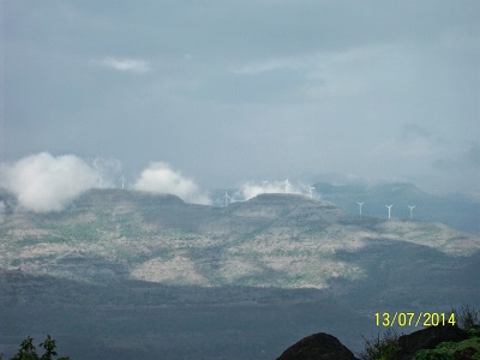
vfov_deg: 13.7
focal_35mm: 108
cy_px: 180
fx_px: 1498
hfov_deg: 18.2
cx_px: 240
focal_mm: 18
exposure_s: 1/500
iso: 80
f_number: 4.8
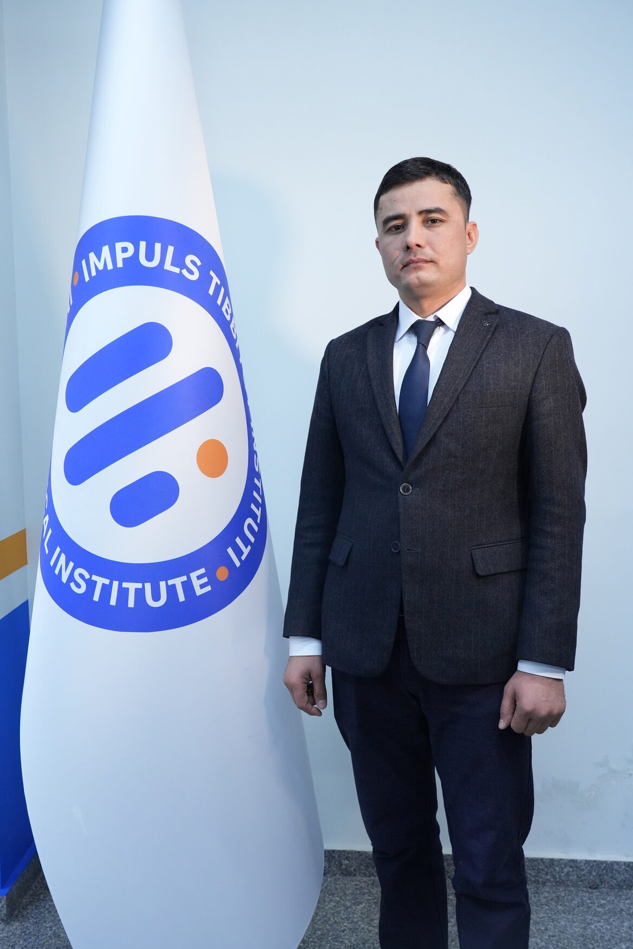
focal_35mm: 34
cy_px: 474
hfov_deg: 38.9
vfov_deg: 55.8
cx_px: 316
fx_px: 897
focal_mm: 34
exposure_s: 1/250
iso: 5000
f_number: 5.6
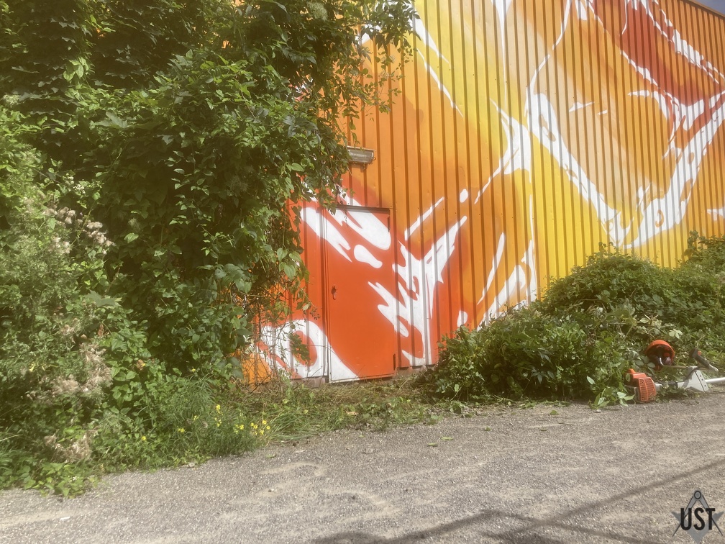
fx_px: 586
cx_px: 362
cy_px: 272
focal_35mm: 28
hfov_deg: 63.4
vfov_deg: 49.7
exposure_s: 1/2288
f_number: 1.8
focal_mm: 3.99
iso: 20
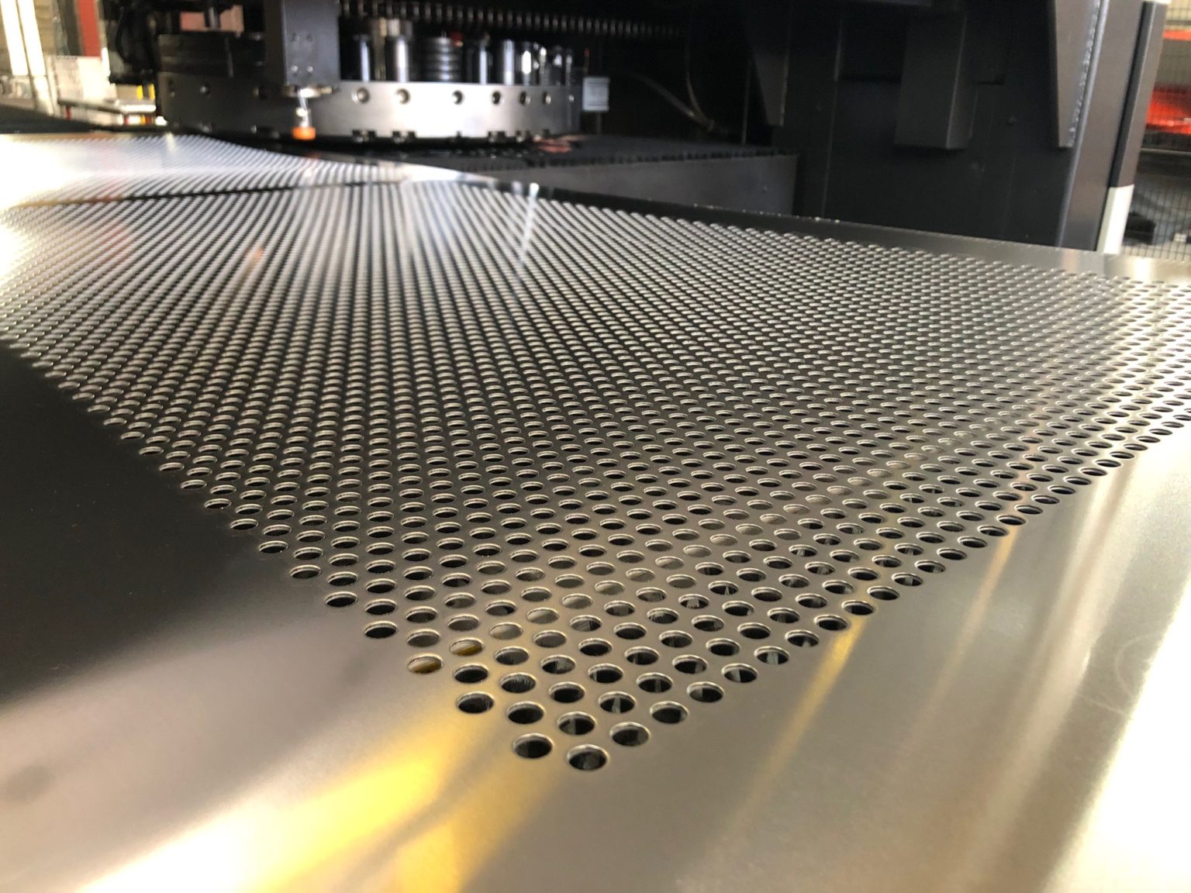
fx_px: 963
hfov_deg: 63.4
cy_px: 446
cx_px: 596
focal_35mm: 28
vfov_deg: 49.7
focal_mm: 3.99
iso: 100
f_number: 1.8
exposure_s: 1/13
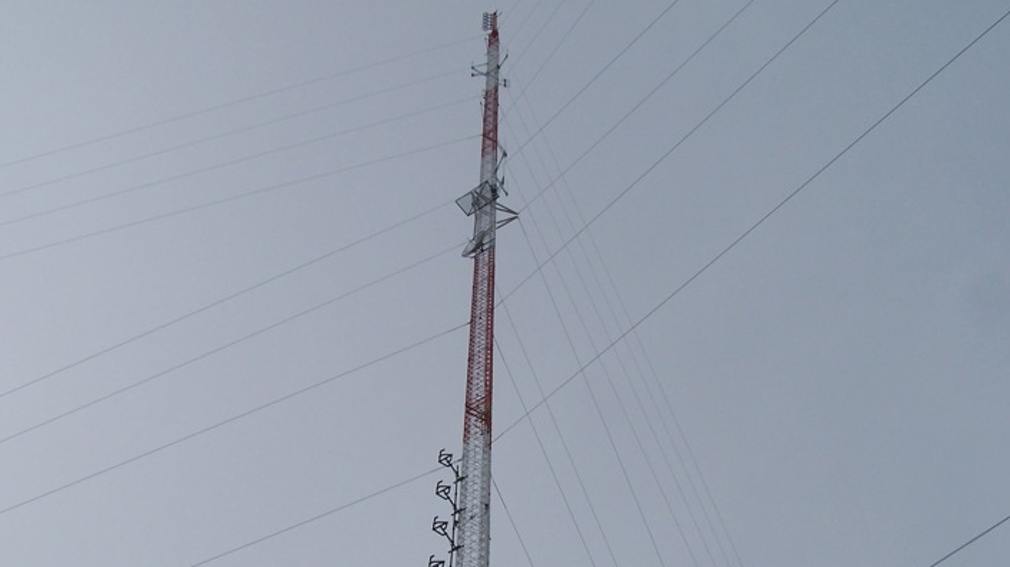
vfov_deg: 25.2
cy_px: 408
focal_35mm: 47
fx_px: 1258
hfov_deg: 43.7
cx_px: 473
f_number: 5.6
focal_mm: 6.3
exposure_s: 1/1500
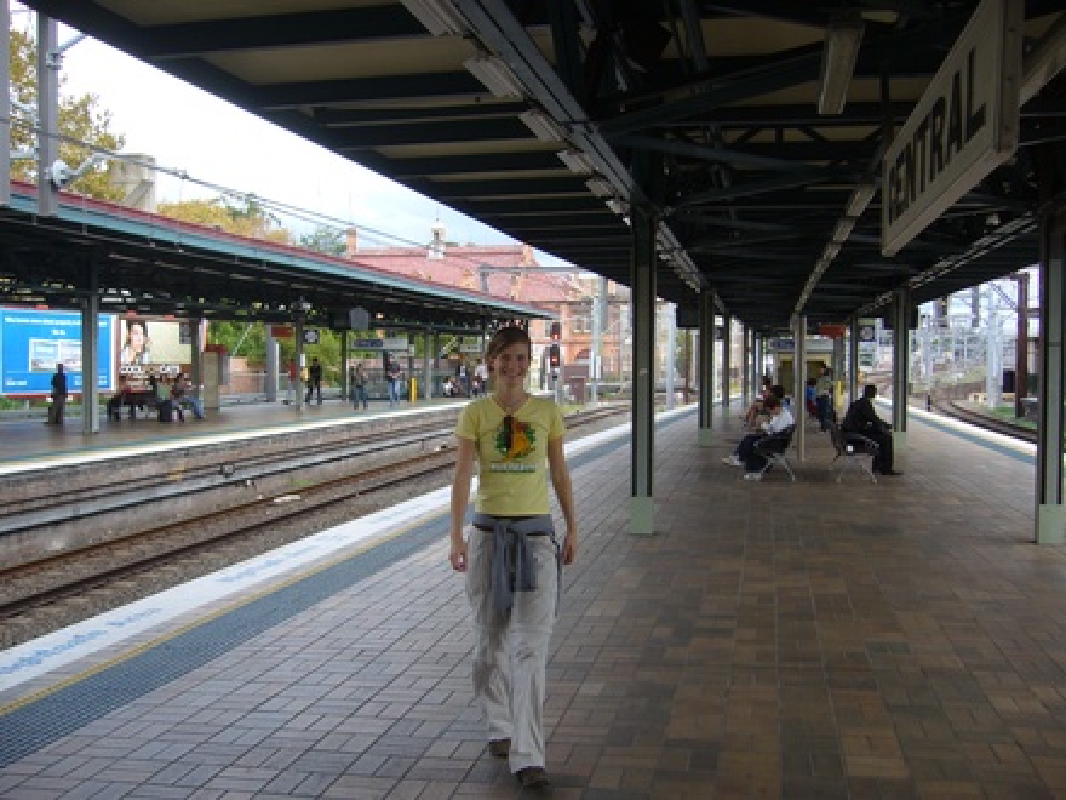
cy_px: 400
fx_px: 1078
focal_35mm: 35
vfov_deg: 40.7
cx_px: 533
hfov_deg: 52.6
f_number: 2.8
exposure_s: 1/160
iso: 80
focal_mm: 5.8
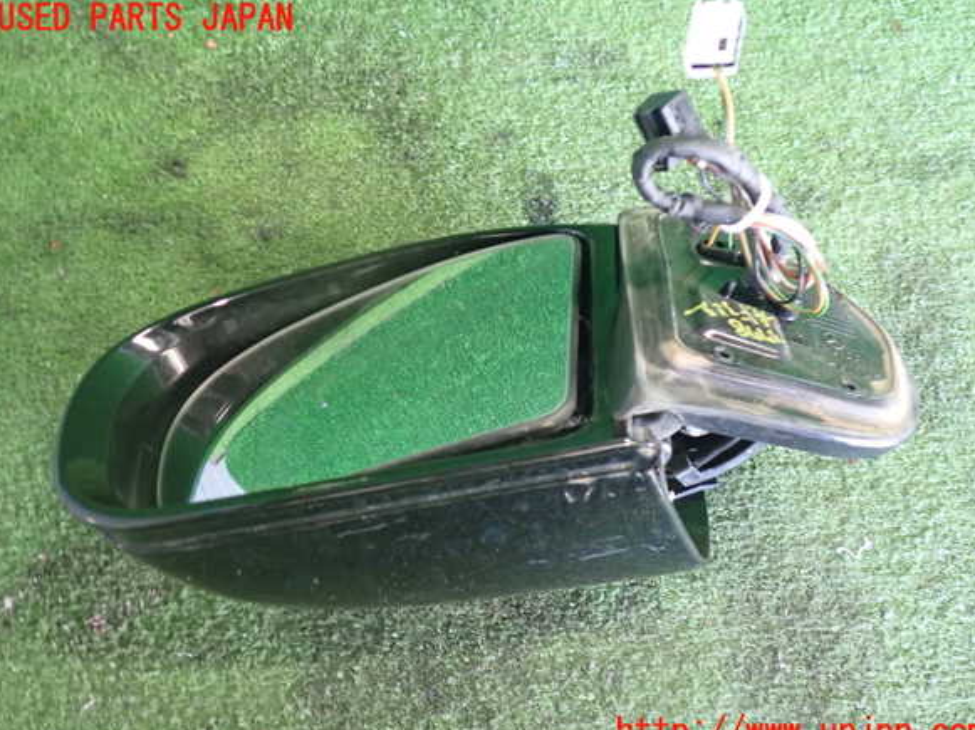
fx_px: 873
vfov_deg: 45.4
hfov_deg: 58.4
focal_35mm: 31
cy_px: 376
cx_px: 492
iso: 500
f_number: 2.3
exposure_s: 1/30
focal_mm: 5.4
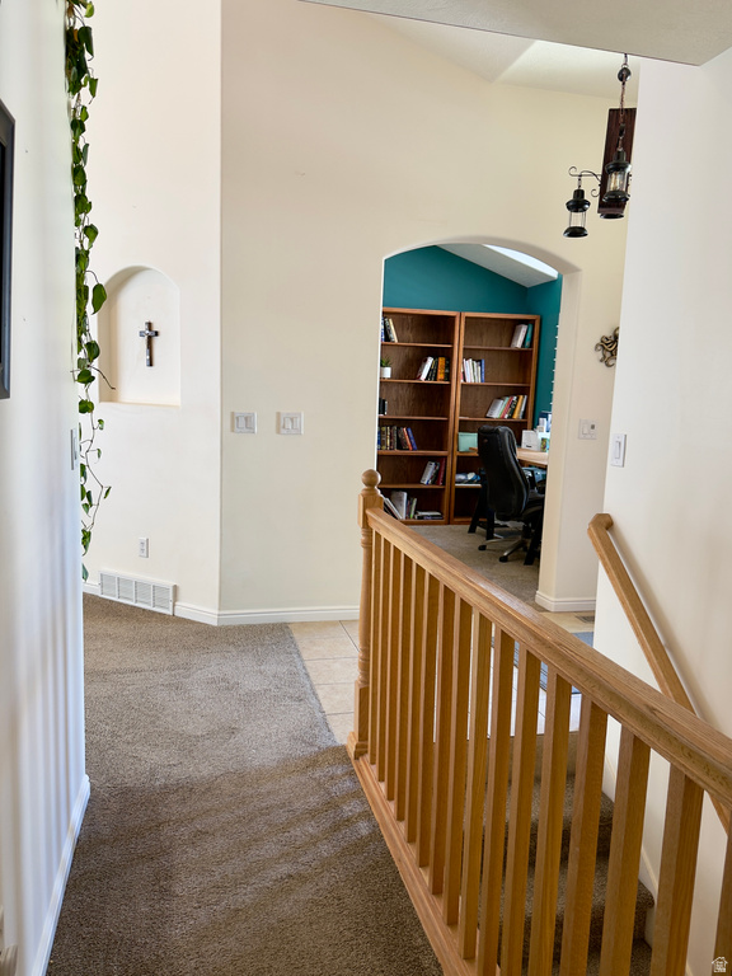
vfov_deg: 71.6
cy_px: 488
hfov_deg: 56.8
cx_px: 366
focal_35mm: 24
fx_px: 677
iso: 125
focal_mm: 6.76
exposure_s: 1/60
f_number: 1.78
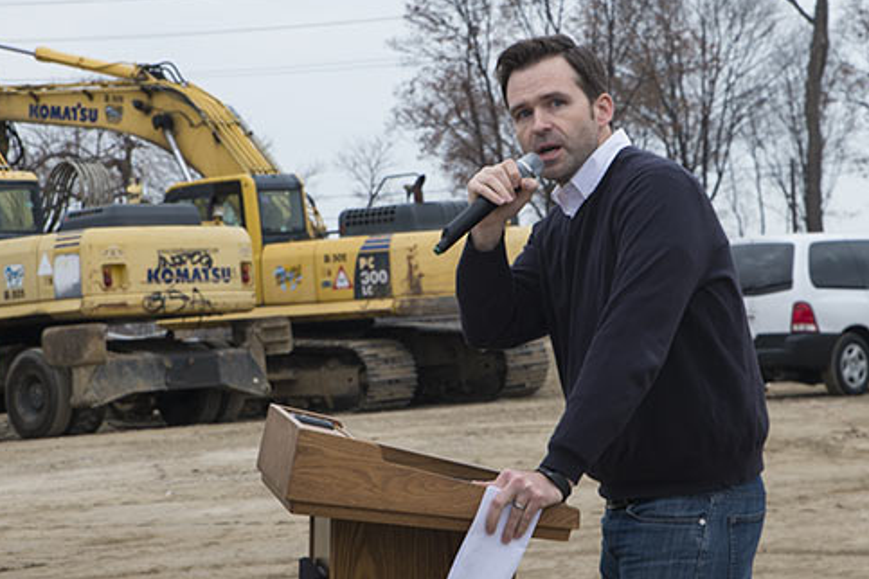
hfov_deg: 24.2
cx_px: 457
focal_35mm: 84
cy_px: 325
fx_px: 2028
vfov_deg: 16.3
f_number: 13
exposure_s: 1/125
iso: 400
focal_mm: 70
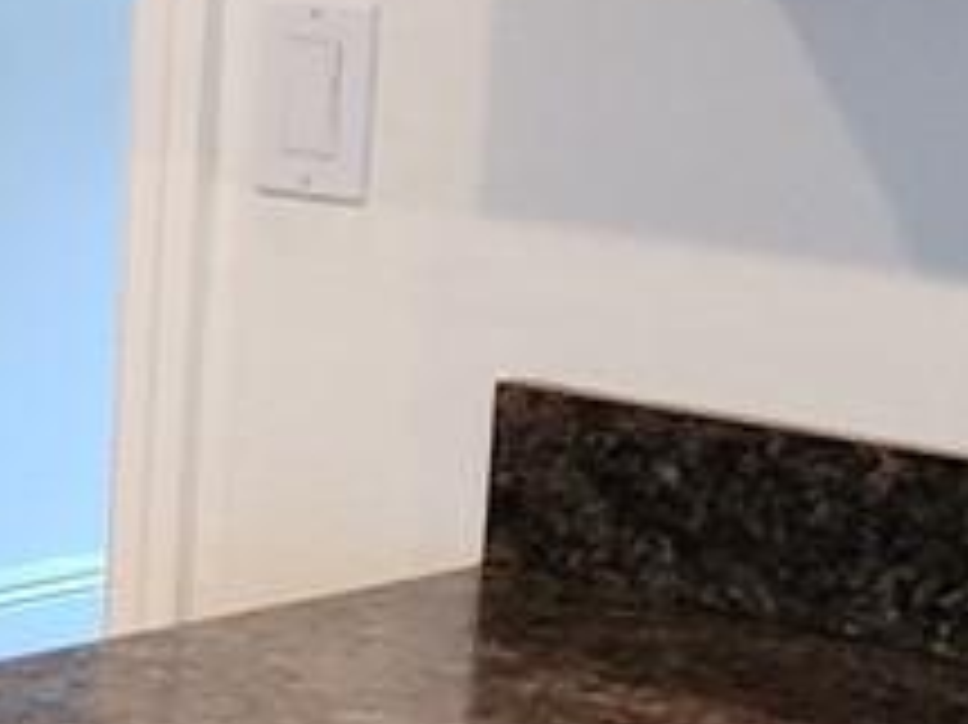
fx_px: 4779
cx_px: -1670
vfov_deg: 8.7
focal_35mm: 171
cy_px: 256
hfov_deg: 9.6
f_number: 1.8
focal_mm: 6.4
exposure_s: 1/60
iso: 640
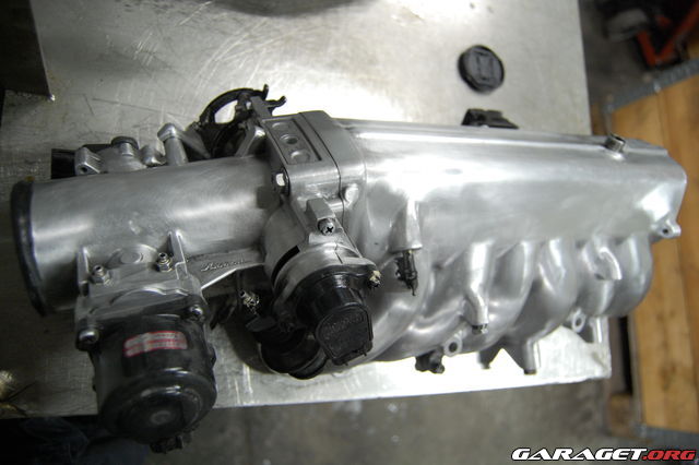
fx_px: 524
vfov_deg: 47.9
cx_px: 350
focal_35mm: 27
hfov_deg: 67.4
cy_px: 232
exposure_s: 1/20
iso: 800
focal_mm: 18
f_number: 3.5
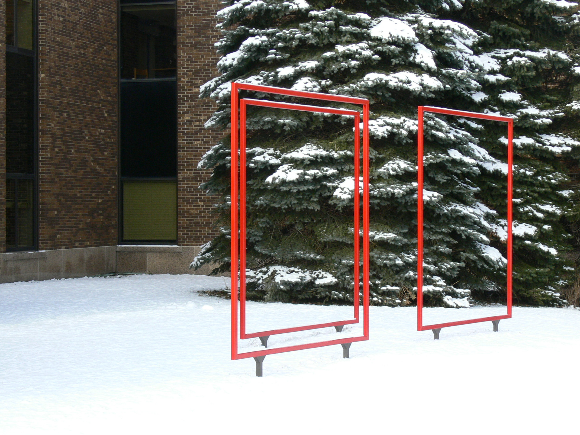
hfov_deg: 22.8
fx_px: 1441
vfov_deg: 17.2
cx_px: 290
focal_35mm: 86
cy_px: 218
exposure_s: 1/160
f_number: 5.6
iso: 100
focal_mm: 14.7
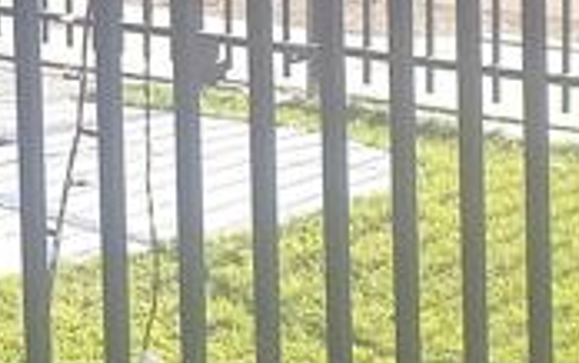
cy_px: -183
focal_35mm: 156
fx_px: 2463
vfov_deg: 8.2
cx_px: -1088
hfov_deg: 10.3
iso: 100
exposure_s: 1/298
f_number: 1.7
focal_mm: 4.71
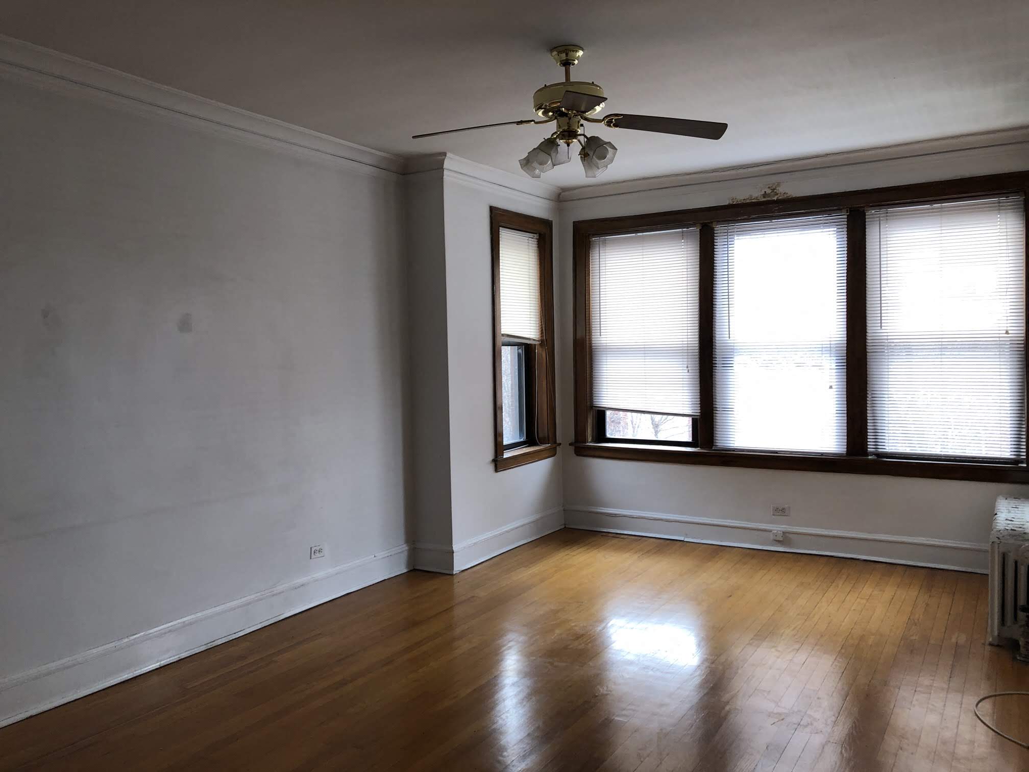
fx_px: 832
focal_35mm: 28
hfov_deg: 63.4
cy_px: 386
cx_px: 514
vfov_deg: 49.7
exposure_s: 1/60
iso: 25
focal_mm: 3.99
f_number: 1.8
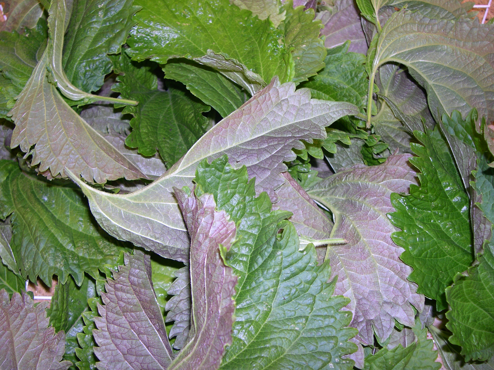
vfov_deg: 37.7
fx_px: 542
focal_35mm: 38
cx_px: 247
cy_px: 185
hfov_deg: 49.0
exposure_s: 1/60
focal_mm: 8
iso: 100
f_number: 2.8
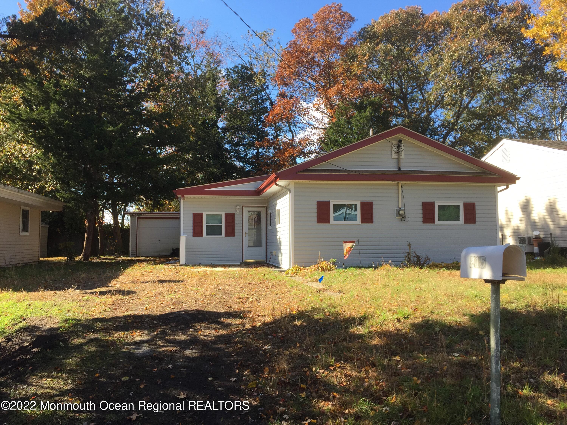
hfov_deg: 61.7
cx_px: 284
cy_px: 212
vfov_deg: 48.2
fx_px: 475
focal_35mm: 29
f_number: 2.2
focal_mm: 4.15
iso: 32
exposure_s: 1/628
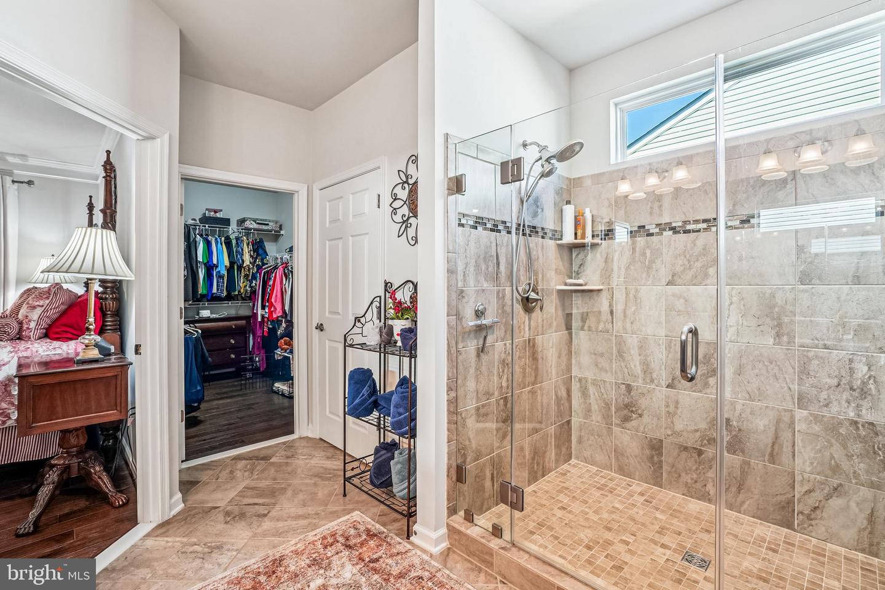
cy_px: 295
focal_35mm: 16
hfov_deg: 96.7
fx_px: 393
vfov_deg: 73.7
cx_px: 442
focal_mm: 16
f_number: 8
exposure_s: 1/3.33
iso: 100
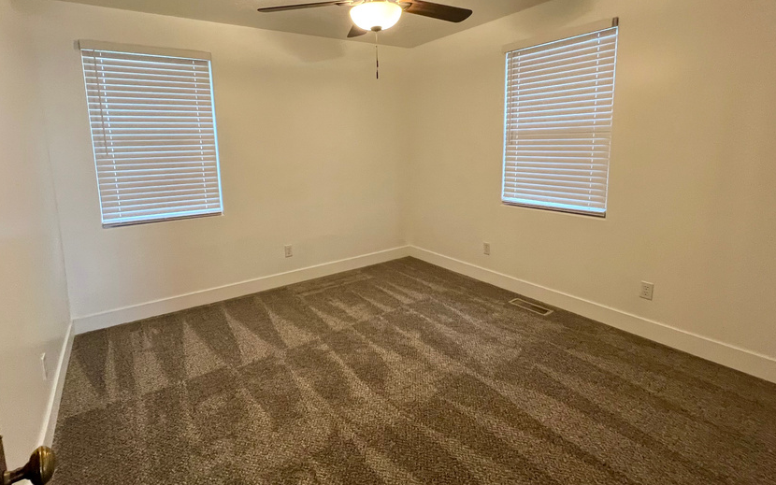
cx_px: 369
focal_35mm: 17
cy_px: 207
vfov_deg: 67.7
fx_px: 360
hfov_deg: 94.3
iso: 400
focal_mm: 1.57
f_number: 1.8
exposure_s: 1/60
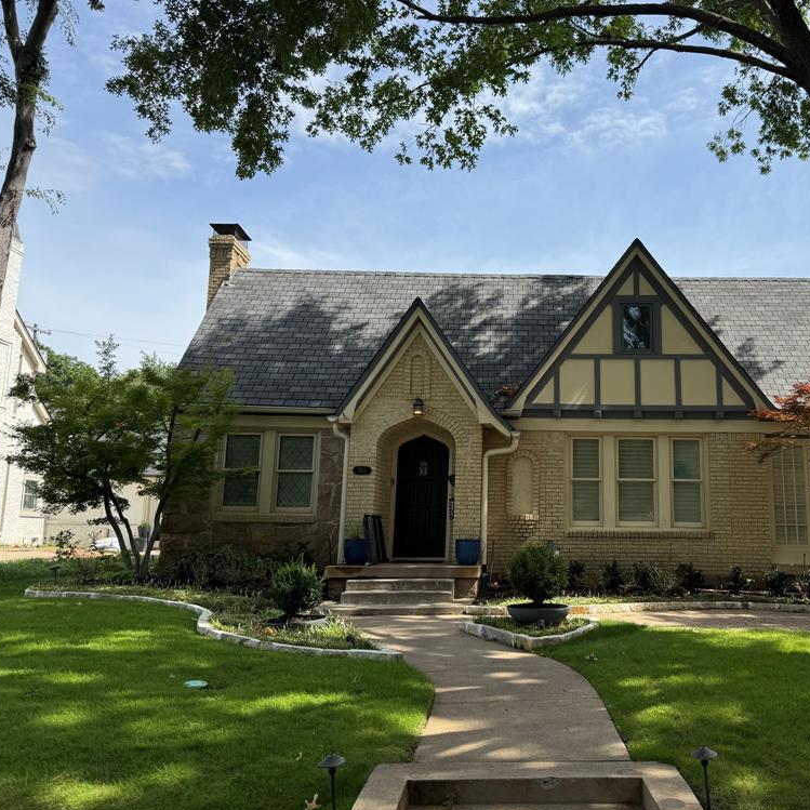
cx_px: 537
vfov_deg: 55.6
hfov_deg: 54.5
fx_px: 768
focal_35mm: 29
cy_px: 398
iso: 80
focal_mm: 6.76
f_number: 1.78
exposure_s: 1/3597
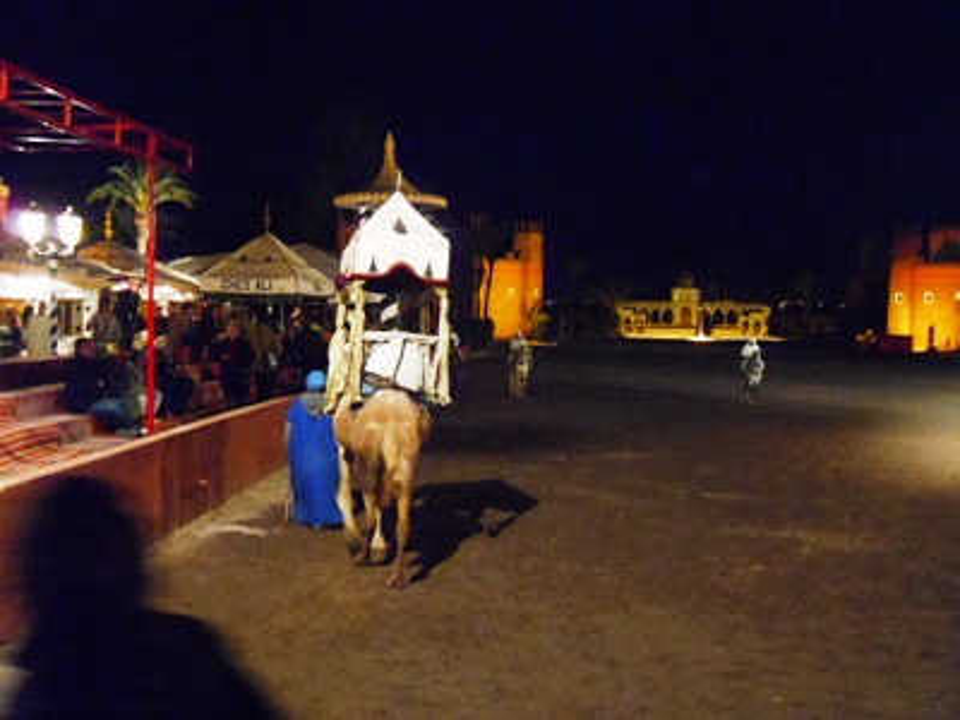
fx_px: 1054
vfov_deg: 37.7
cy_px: 360
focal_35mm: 38
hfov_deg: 49.0
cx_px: 480
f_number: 3.5
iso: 800
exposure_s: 1/8
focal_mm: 6.81
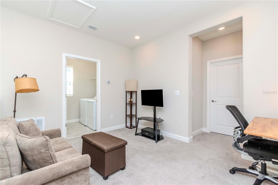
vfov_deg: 77.3
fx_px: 116
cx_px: 139
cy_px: 92
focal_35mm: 15
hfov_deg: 100.4
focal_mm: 10
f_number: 9
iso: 500
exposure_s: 1/125
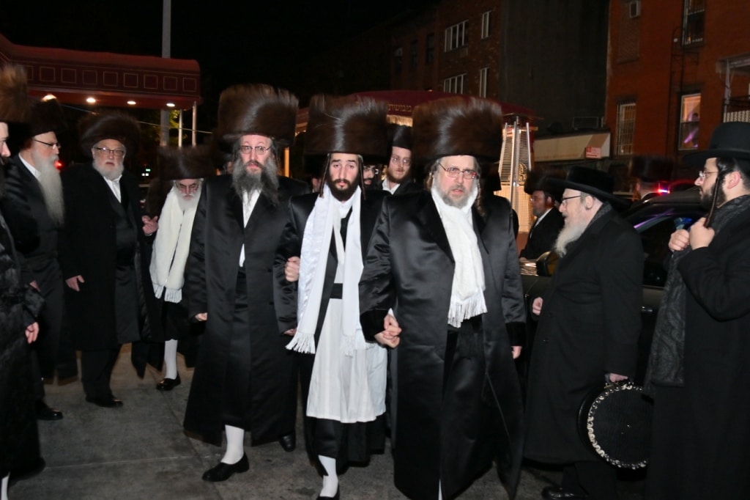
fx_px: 750
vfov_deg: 36.8
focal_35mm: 36
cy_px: 250
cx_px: 375
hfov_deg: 53.1
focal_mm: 24
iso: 800
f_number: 4
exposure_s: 1/125
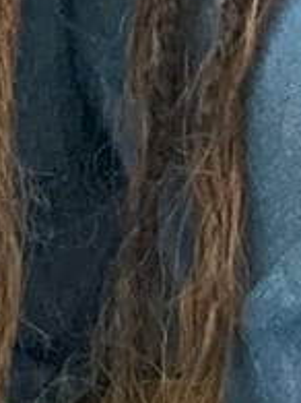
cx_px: -453
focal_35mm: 231
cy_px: -236
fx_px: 2681
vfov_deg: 8.4
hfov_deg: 6.1
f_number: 2.2
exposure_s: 1/30
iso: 640
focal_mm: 2.71
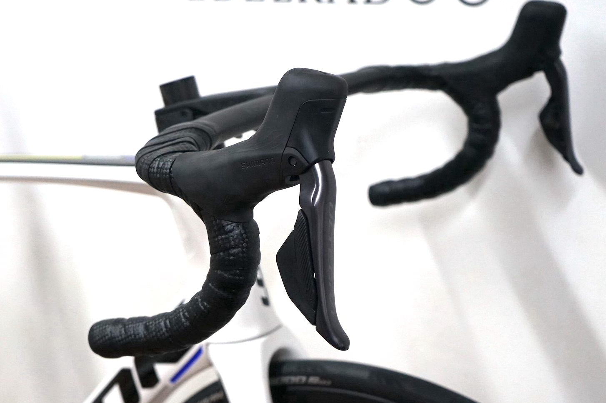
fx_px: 992
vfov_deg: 22.9
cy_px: 240
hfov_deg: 33.8
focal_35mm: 59
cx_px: 225
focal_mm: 39
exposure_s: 1/160
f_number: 4.5
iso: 2000
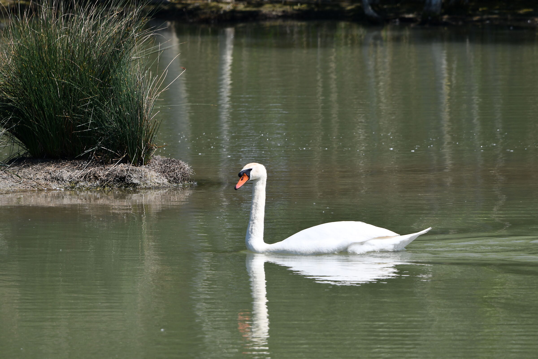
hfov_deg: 2.3
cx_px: 269
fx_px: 13449
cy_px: 180
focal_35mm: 900
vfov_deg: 1.5
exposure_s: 1/500
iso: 140
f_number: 8
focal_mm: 600
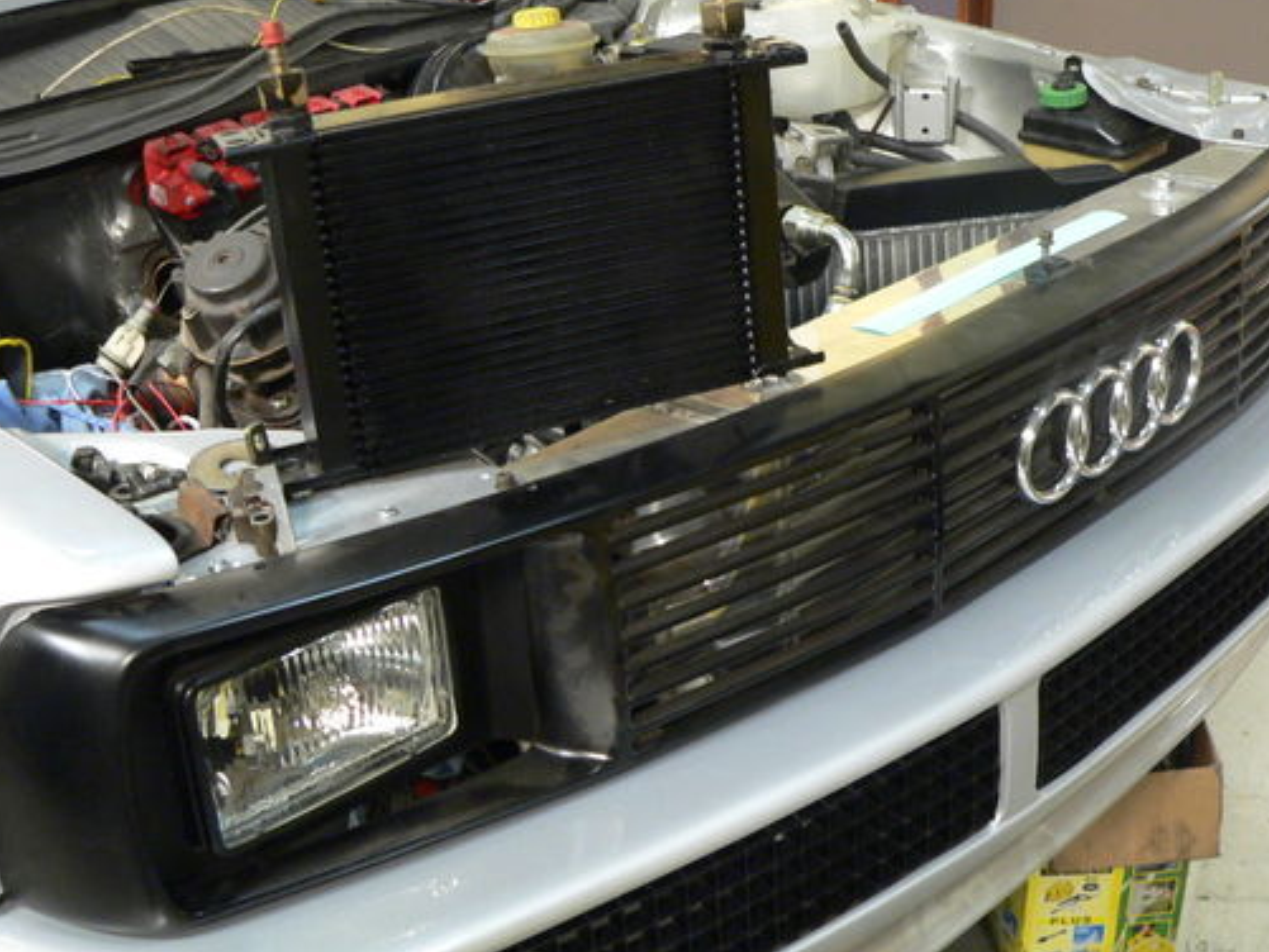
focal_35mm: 46
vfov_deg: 31.5
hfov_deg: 41.2
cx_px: 689
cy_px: 408
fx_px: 1687
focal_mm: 6
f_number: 2.8
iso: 200
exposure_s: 1/5
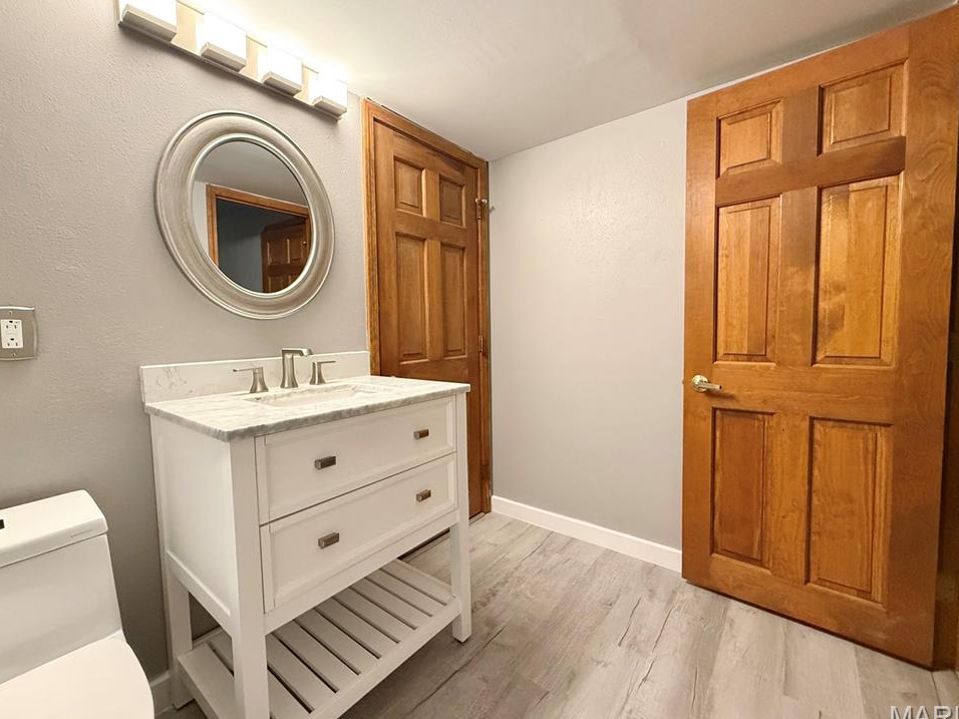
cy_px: 353
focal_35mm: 15
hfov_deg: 98.2
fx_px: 416
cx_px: 476
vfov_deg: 81.7
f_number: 2.2
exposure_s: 1/60
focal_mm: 2.22
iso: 500
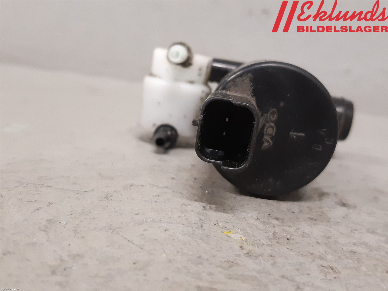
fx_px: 291
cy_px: 146
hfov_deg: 67.3
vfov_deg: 53.1
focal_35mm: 26
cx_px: 194
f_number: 1.7
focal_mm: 3.93
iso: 250
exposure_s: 1/50
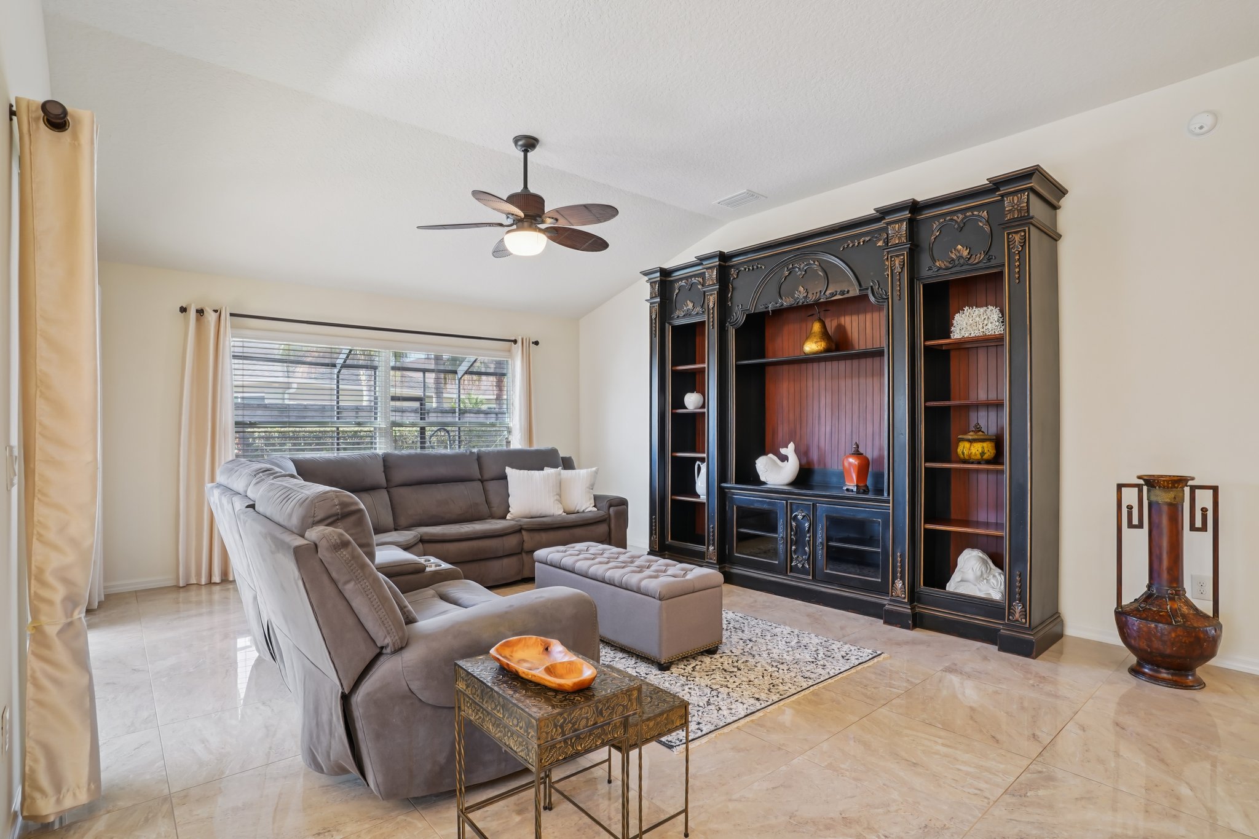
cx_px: 630
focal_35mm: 18
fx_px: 629
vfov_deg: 67.4
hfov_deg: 90.0
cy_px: 420
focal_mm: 18
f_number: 9
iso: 400
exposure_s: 1/5
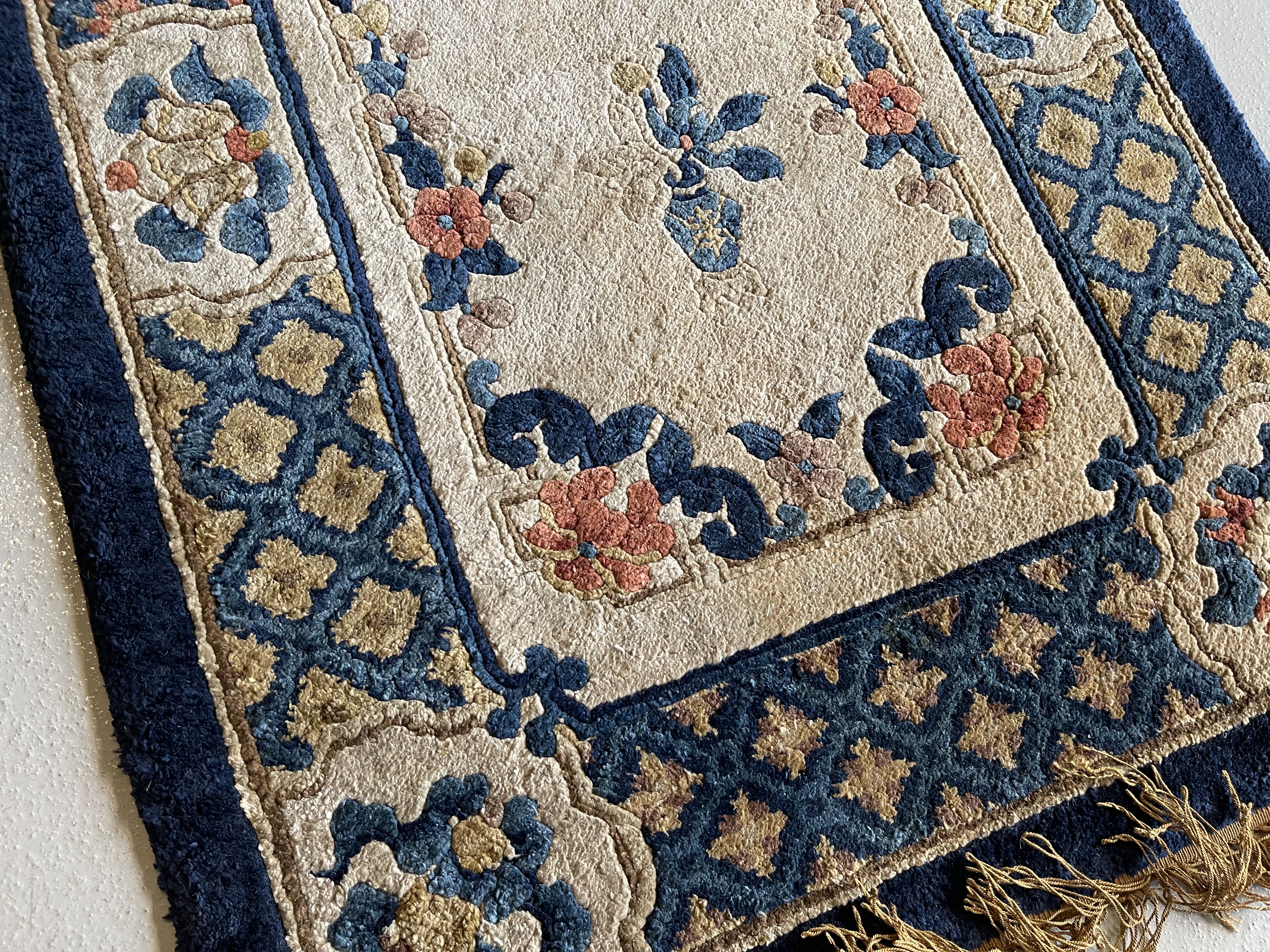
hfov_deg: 69.4
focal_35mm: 25
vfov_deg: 54.9
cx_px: 635
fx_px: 917
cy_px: 476
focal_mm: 5.1
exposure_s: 1/60
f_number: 1.6
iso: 100
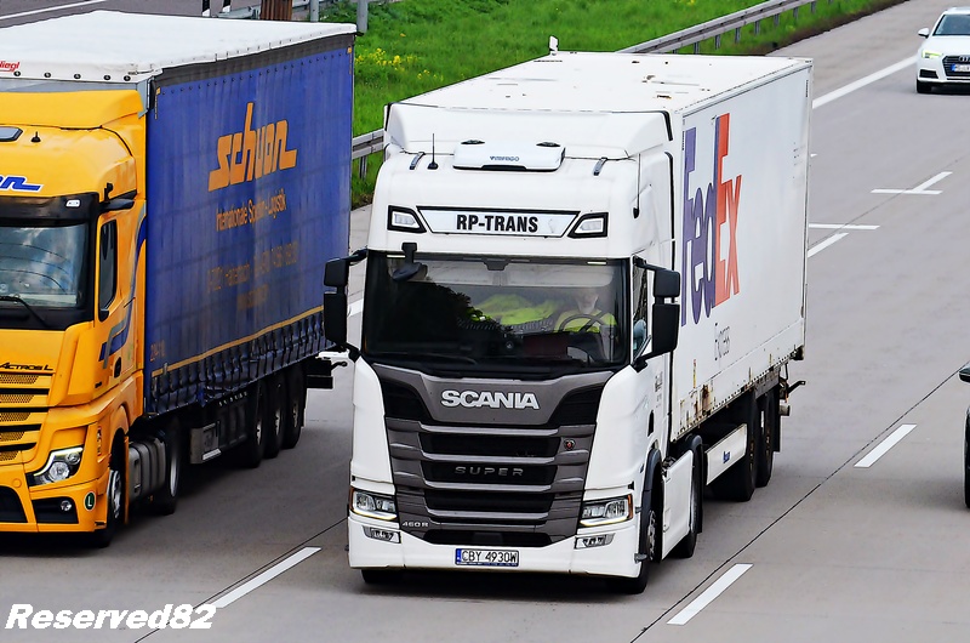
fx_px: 8874
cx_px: 485
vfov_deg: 4.1
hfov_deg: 6.3
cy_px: 322
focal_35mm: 330
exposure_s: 1/1250
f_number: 10
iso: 1000
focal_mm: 220
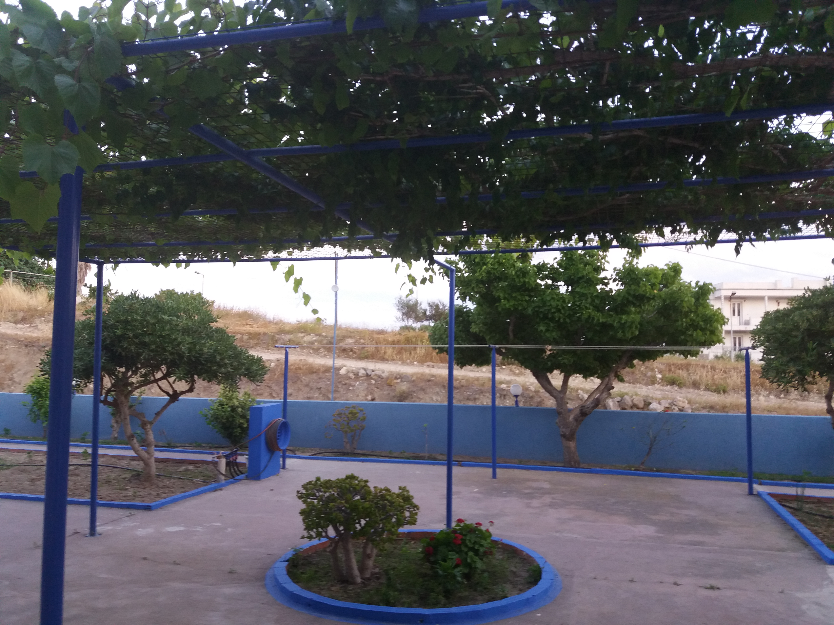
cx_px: 417
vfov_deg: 49.7
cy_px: 312
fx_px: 675
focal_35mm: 28
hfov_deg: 63.4
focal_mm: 3.7
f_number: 1.9
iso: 80
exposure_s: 1/50
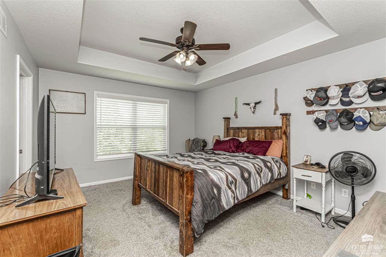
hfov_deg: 100.4
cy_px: 128
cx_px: 193
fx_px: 161
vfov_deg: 77.3
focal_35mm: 15
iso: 640
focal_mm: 10
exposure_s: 1/60
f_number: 10
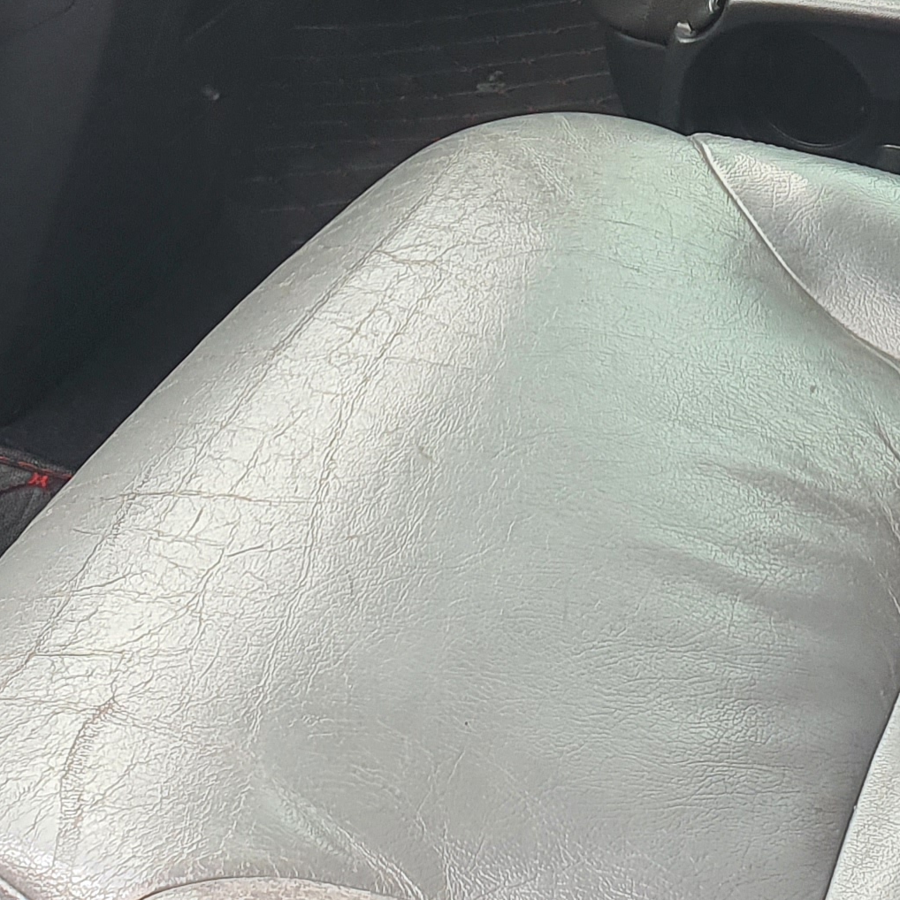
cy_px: -14
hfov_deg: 19.0
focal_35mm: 91
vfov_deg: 18.6
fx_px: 2677
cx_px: 635
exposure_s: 1/100
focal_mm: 4.3
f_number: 2.4
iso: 80
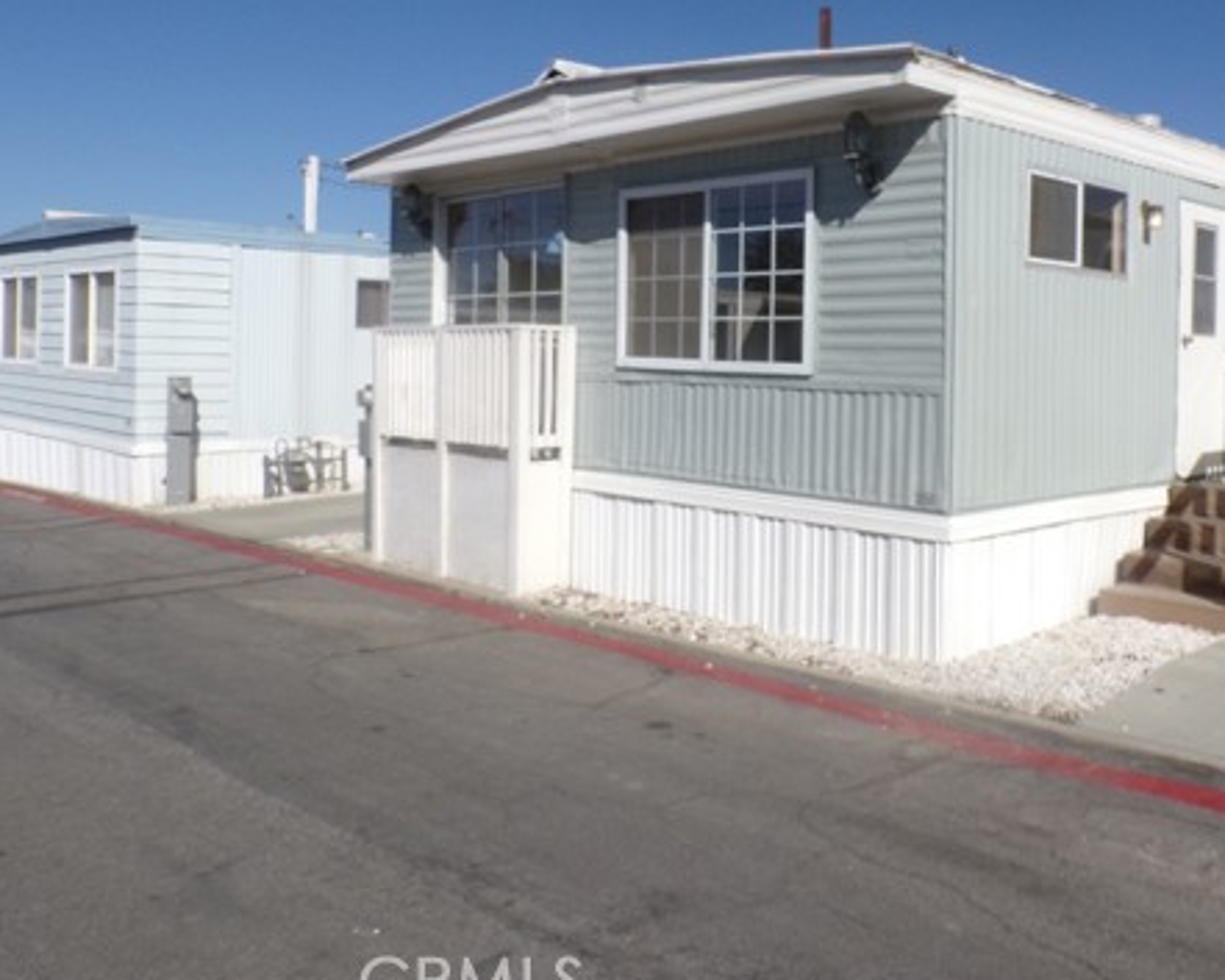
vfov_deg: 43.0
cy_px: 355
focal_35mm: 34
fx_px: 1233
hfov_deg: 51.6
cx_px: 842
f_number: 5.8
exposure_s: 1/750
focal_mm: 4.3
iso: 80
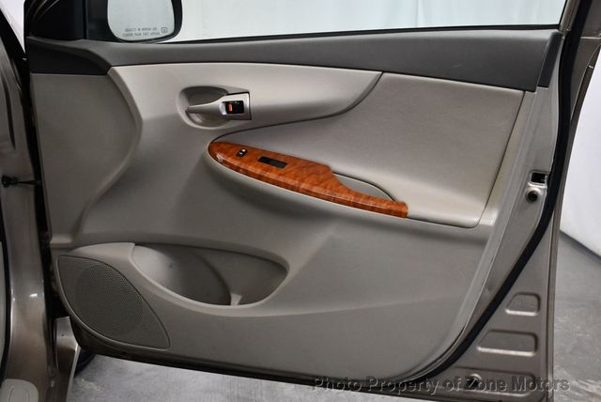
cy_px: 201
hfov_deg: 46.4
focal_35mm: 42
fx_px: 702
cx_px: 300
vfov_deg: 32.0
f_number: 3.8
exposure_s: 1/125
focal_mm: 21
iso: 1600
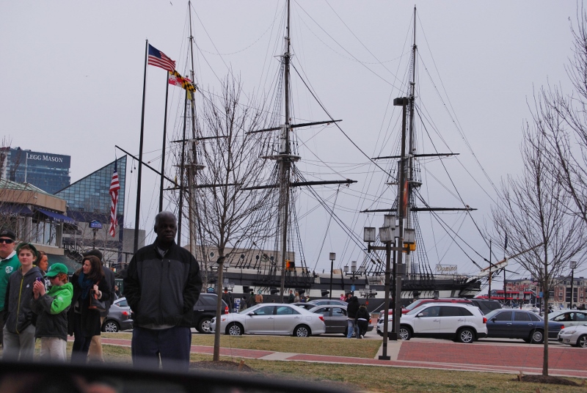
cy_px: 196
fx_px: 1347
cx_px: 294
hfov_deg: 24.6
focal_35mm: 82
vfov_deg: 16.6
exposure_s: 1/250
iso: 200
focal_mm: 55
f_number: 8
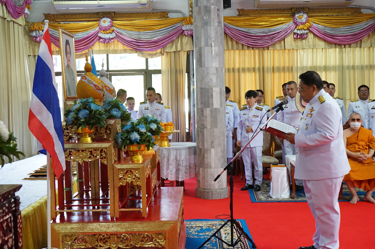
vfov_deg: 28.0
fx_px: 500
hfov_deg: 41.1
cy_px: 124
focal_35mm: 48
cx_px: 188
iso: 8000
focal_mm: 48
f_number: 10
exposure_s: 1/40
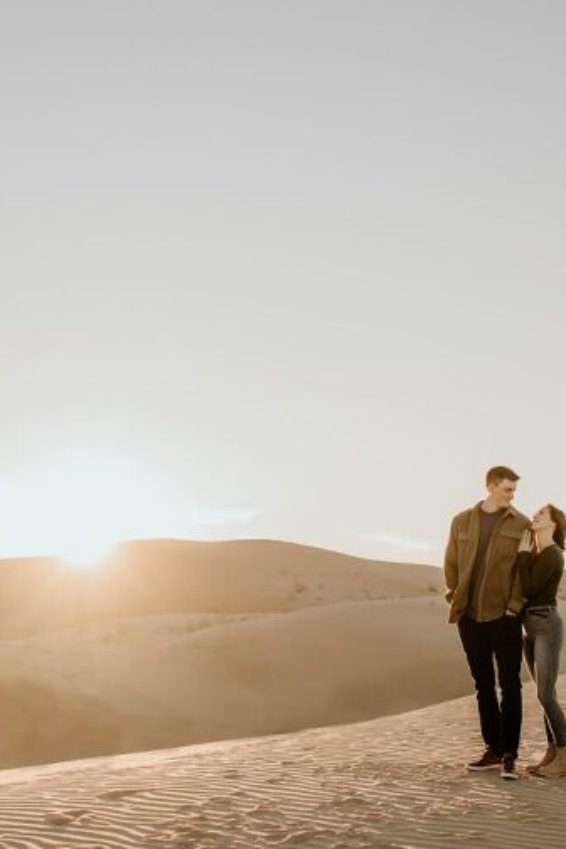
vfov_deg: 39.6
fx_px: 1179
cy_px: 434
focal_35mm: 50
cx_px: 359
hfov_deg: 26.9
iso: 125
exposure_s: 1/400
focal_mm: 35
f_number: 2.8
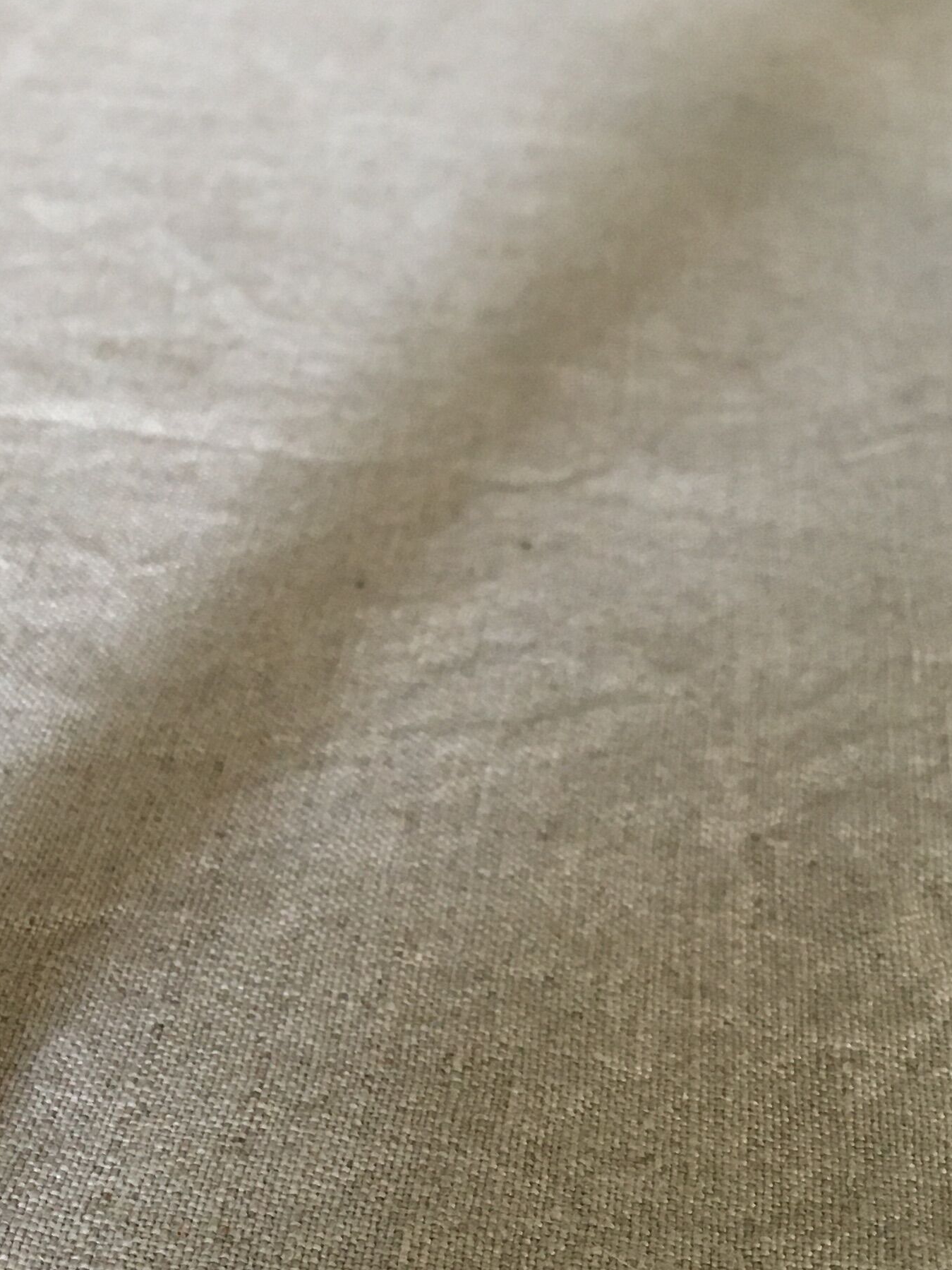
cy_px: 503
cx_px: 38
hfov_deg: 21.9
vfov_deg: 29.7
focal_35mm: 65
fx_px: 2384
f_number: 2.2
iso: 160
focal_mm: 4.15
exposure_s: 1/33
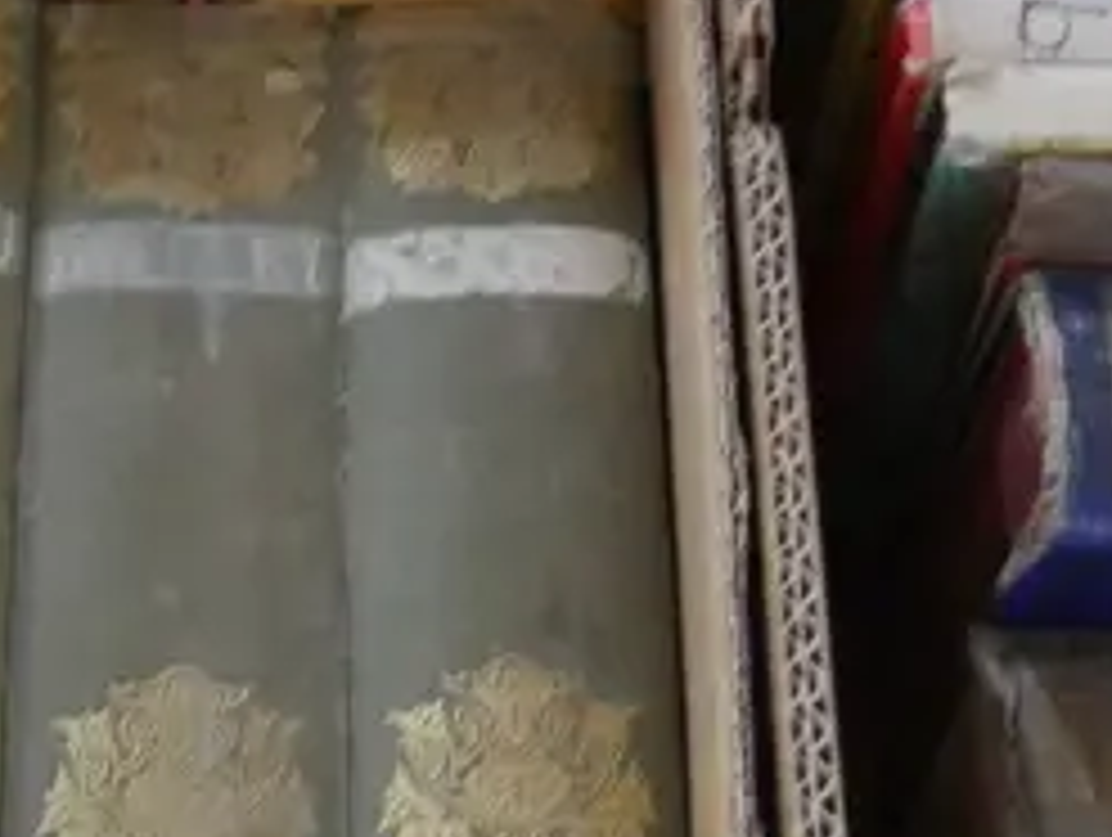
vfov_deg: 12.8
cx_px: 284
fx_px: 3732
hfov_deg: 16.9
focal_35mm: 116
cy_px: 223
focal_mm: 14
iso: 3200
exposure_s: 1/30
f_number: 3.5
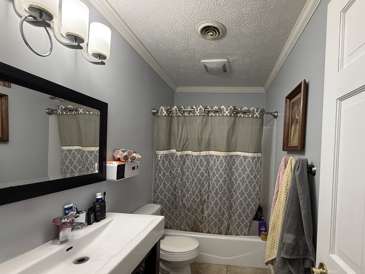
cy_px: 154
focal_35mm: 18
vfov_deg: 71.3
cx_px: 213
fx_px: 190
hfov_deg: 87.0
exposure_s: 1/60
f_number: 2.2
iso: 250
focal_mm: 2.22
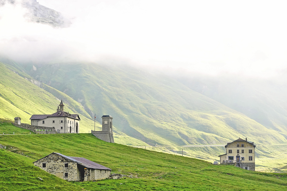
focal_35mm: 102
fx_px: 813
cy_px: 96
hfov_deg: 20.0
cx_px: 144
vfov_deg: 13.4
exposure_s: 1/320
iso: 100
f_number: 4
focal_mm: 37.41
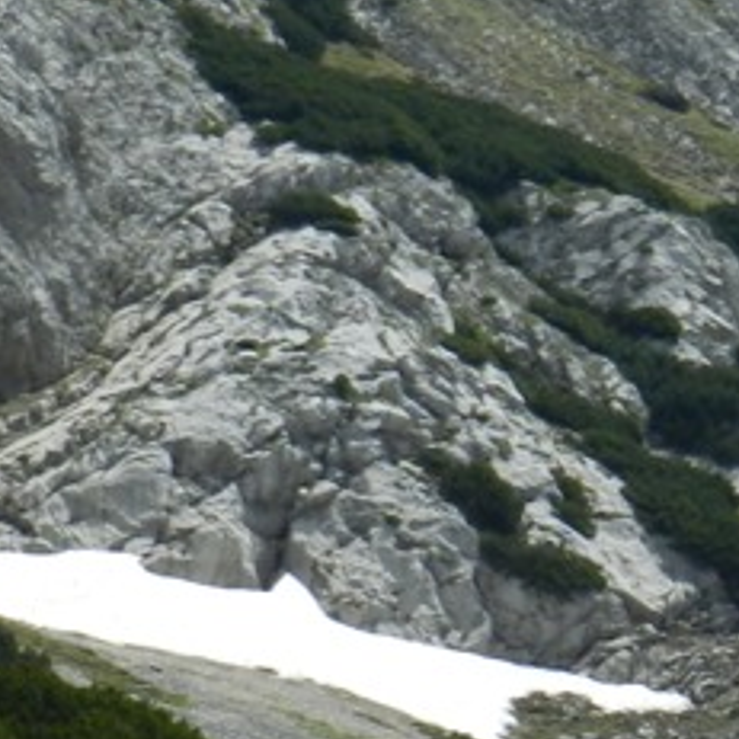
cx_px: 1251
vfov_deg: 4.4
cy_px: 1033
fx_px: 9468
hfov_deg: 4.4
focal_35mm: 392
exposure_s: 1/1000
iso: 160
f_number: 5.6
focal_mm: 17.7
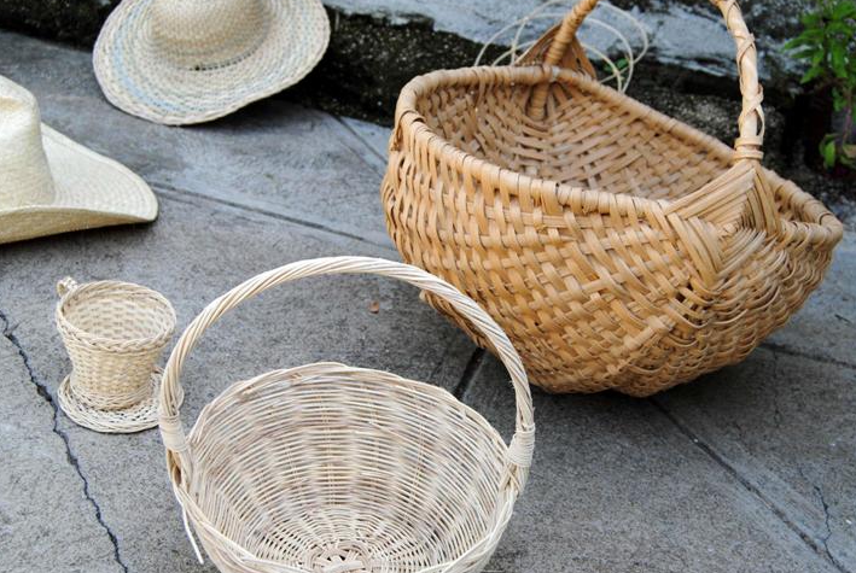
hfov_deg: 44.4
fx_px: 1048
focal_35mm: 44
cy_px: 285
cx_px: 437
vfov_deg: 30.6
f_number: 5.6
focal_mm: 26
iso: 125
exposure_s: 1/125
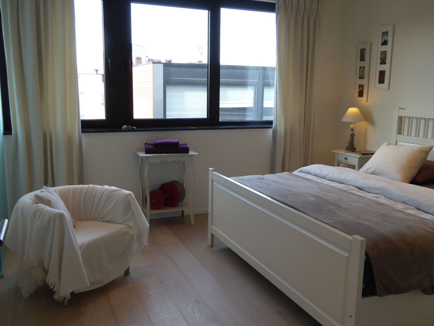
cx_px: 217
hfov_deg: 54.0
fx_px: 426
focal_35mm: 34
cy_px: 163
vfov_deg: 41.8
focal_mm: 5.8
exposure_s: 1/60
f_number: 3.6
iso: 160
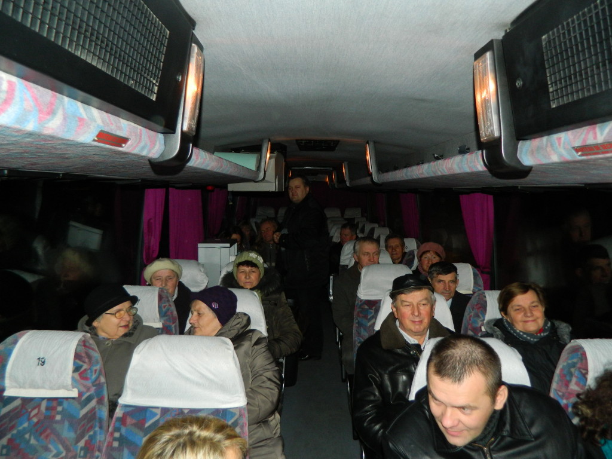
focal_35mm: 25
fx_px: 442
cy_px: 230
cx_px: 306
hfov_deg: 69.4
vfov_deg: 54.9
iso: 200
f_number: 3.1
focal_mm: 4.5
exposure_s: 1/30
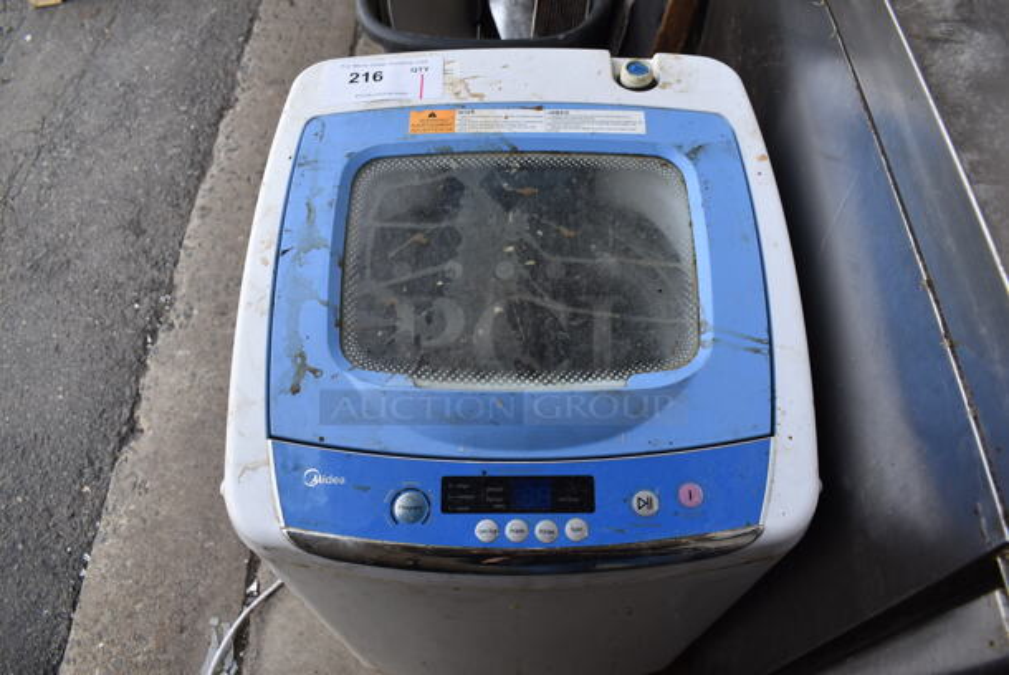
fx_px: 757
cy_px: 338
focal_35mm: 27
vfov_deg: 48.0
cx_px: 504
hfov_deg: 67.3
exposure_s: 1/200
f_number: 6.3
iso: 200
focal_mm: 18
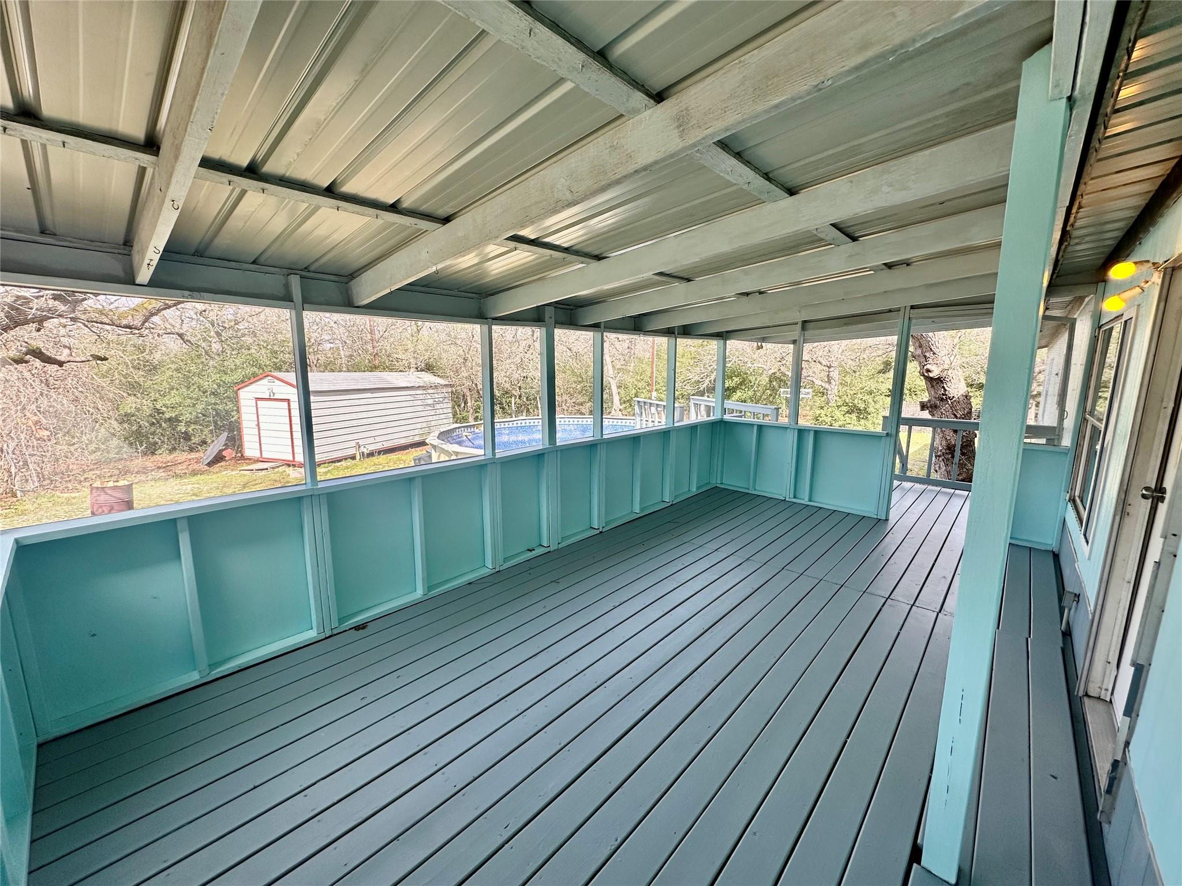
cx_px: 591
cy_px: 443
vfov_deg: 85.7
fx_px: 478
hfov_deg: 102.1
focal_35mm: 14
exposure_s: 1/302
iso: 40
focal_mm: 2.22
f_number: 2.2
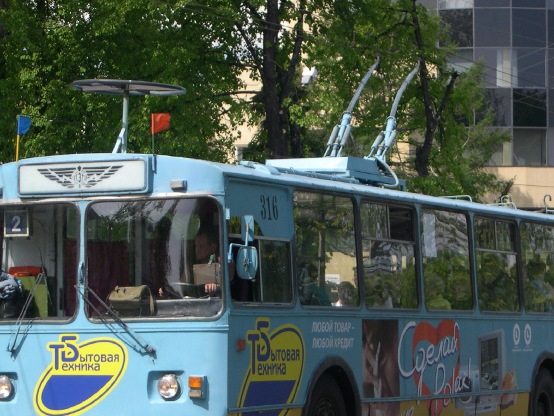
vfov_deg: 10.6
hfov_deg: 14.1
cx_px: 256
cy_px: 277
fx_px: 2241
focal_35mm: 140
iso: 100
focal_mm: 21.6
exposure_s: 1/379
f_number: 4.8
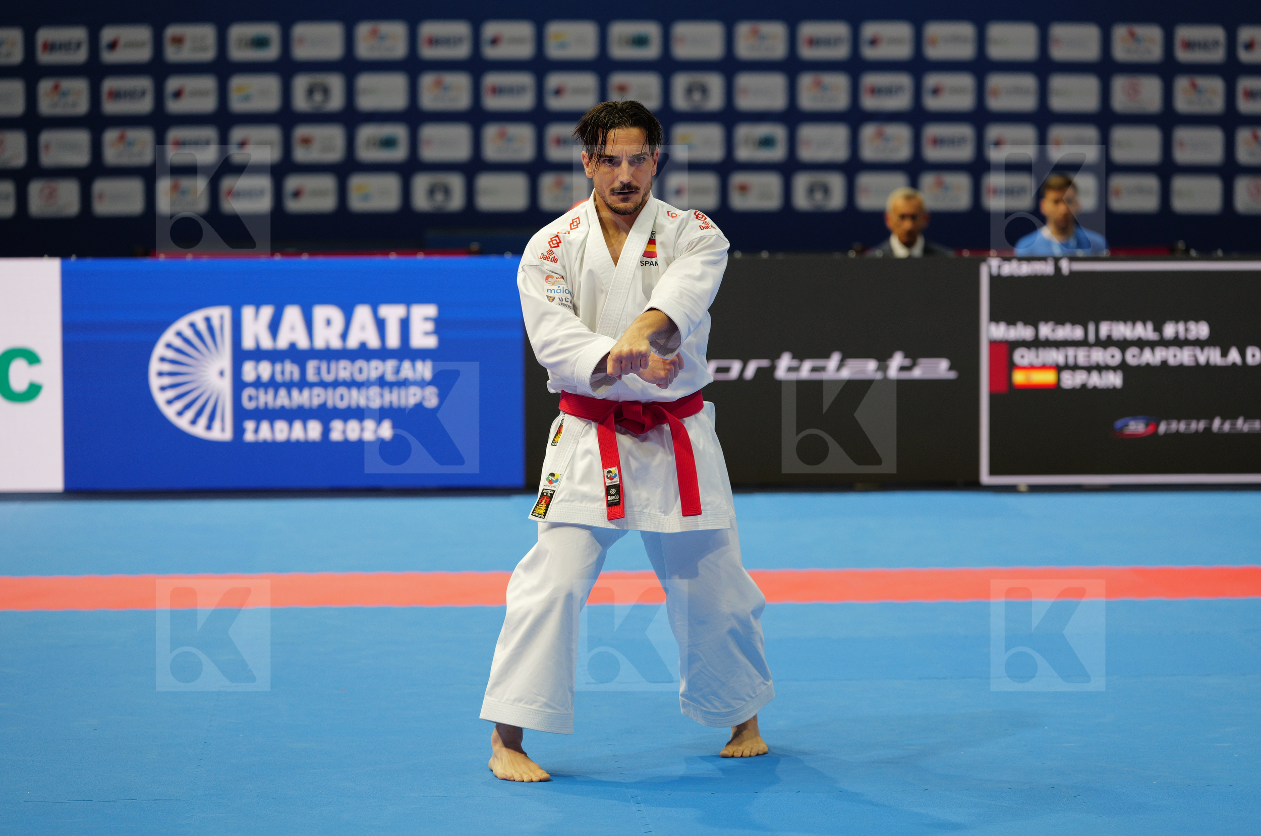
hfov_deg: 17.5
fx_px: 4091
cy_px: 418
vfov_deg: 11.7
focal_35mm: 117
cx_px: 630
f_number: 2.8
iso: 1000
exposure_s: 1/500
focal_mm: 117
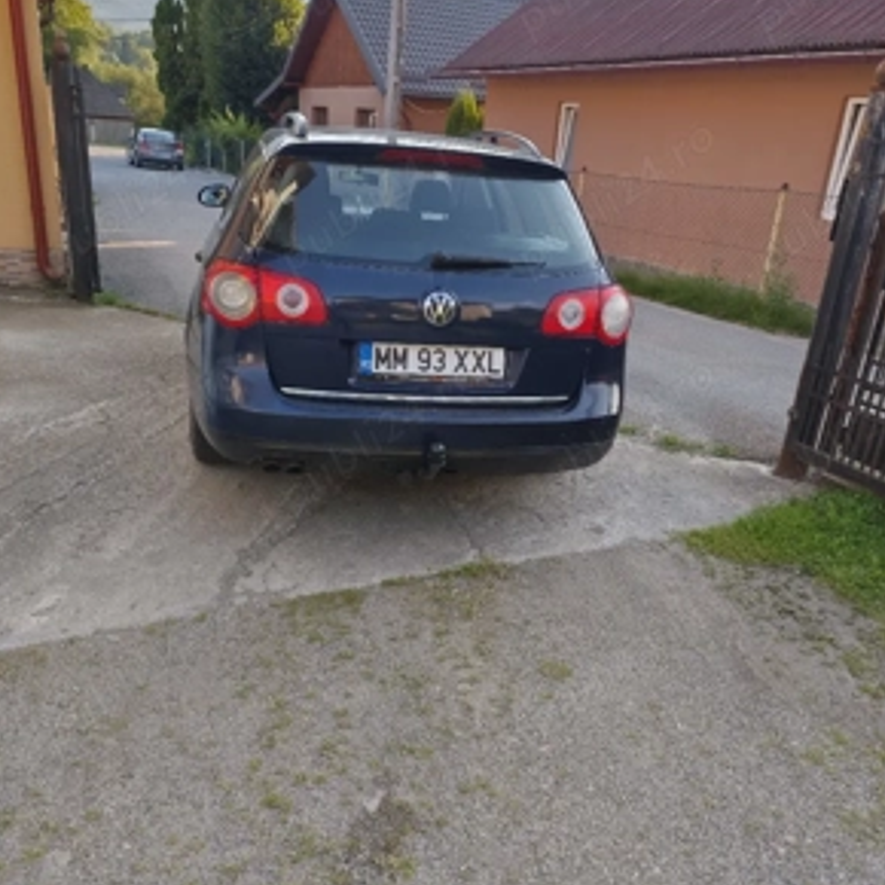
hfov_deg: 57.3
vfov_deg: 57.2
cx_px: 439
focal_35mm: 28
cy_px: 473
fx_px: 810
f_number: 1.65
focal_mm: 6.19
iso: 100
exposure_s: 1/100
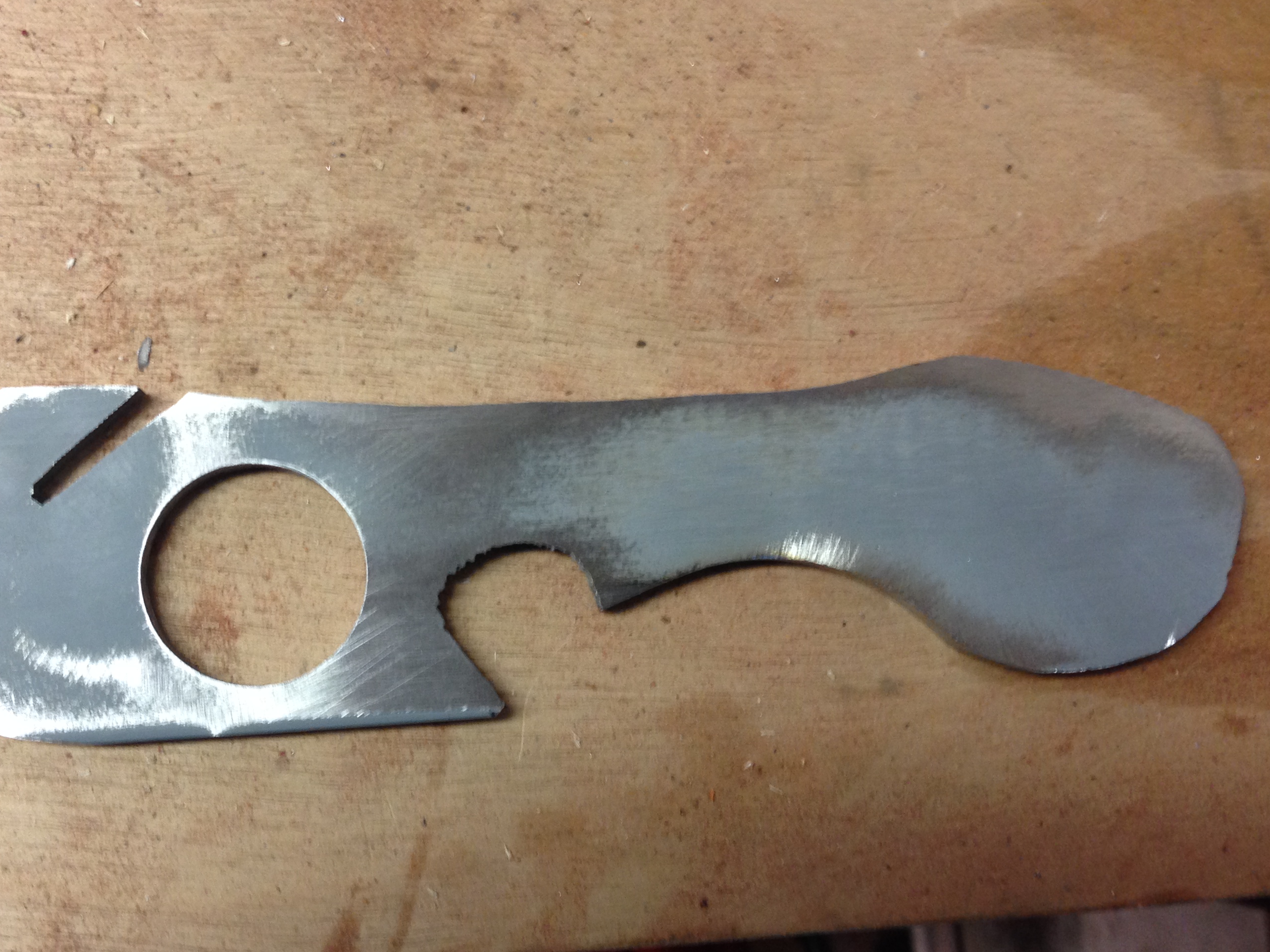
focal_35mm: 42
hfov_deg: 44.4
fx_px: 1541
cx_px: 469
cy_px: 550
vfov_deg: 34.3
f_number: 2.4
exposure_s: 1/20
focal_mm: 4.12
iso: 125
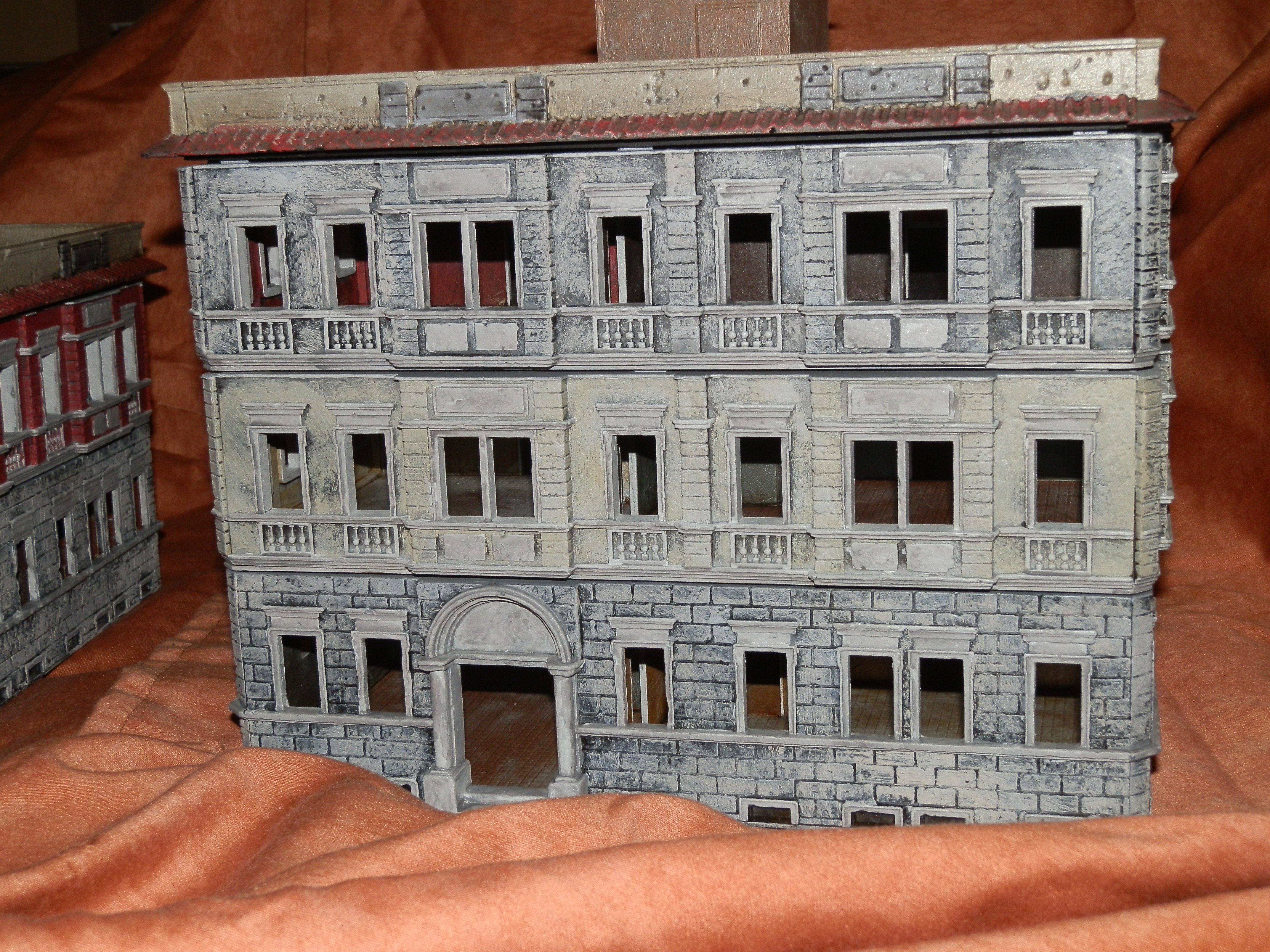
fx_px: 1724
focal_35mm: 47
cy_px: 476
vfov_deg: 30.9
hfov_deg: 40.4
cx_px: 635
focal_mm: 8.51
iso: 100
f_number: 10.6
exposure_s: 1/80
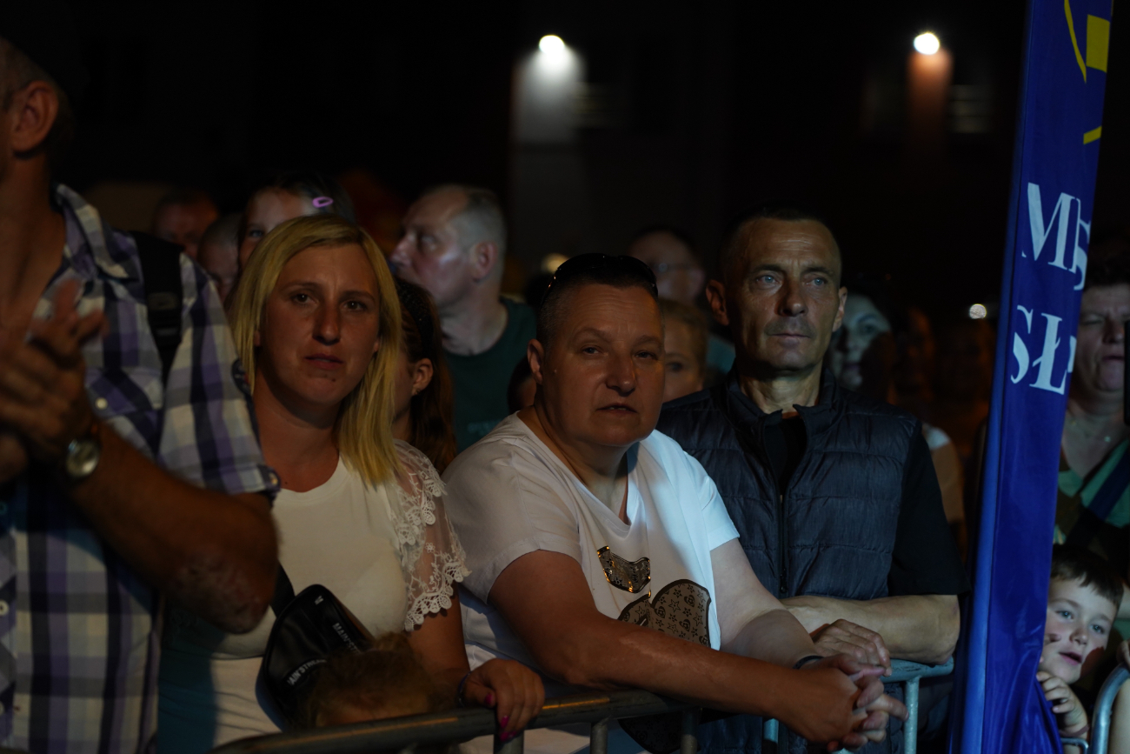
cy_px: 377
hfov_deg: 19.6
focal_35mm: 104
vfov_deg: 13.2
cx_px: 565
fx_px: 3265
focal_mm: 104
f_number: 4
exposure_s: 1/100
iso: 1600
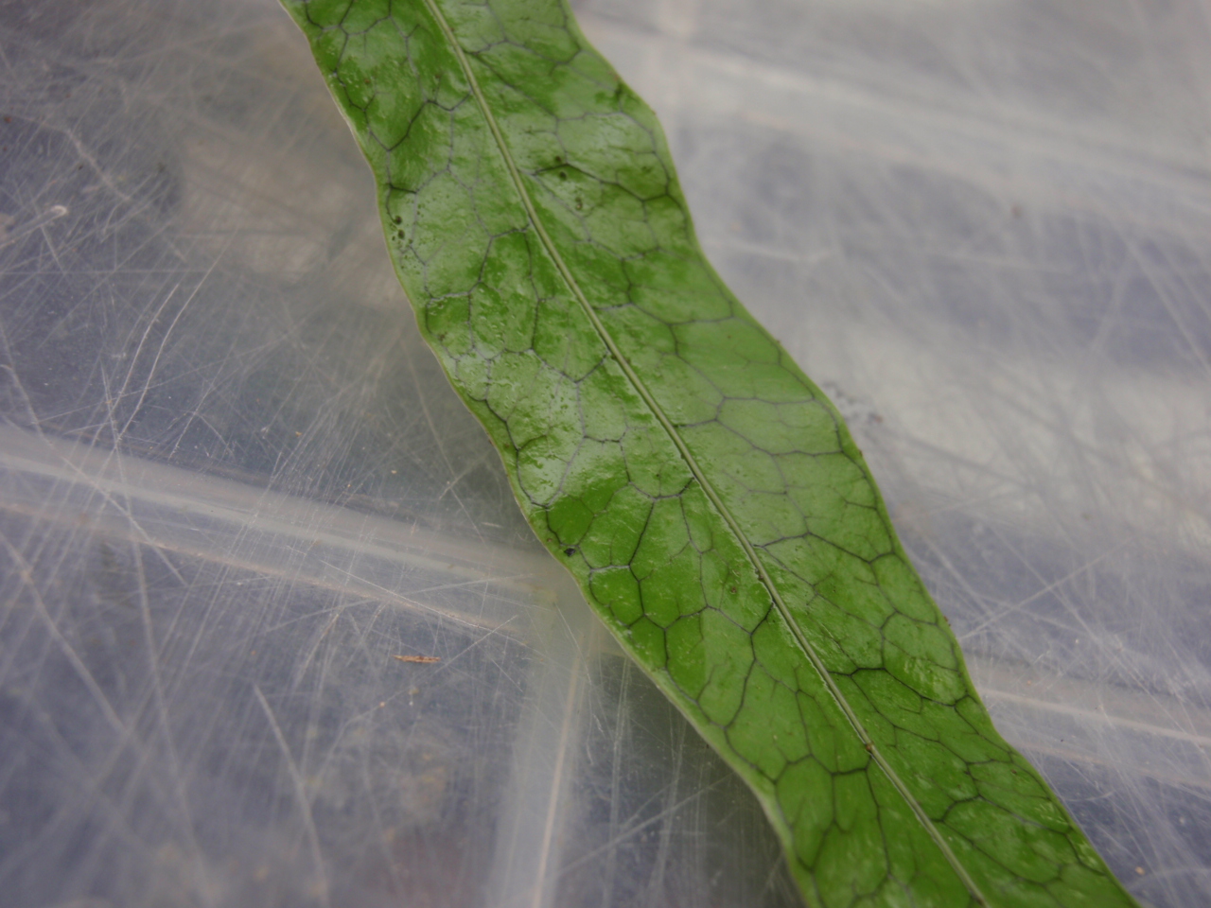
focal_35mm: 40
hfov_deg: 46.8
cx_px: 606
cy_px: 454
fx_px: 1399
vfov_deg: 36.0
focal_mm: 7.25
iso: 64
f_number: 3.9
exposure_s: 1/60
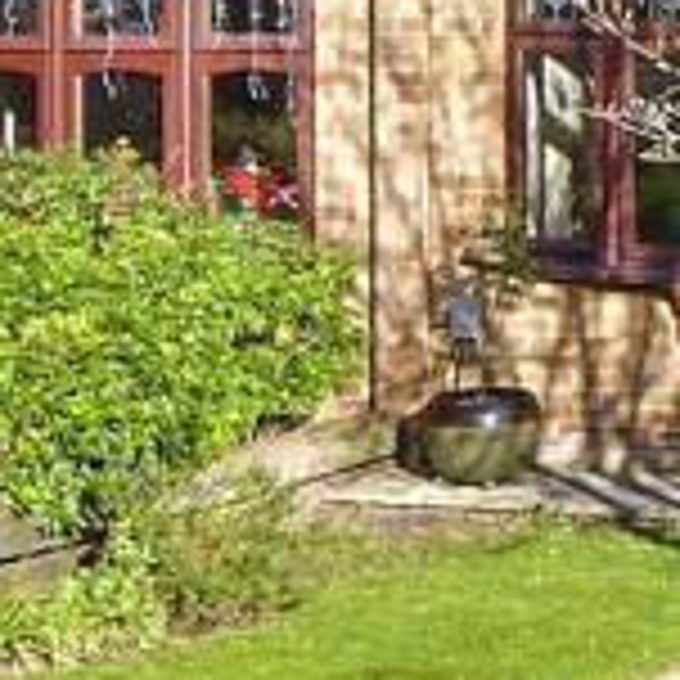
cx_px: 1148
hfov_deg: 11.8
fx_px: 3067
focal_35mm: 138
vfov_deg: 12.4
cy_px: -106
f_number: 10
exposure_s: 1/400
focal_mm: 16
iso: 500
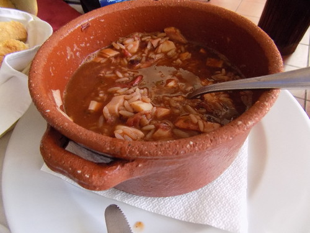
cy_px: 116
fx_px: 206
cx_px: 155
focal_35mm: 23
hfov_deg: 73.9
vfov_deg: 58.9
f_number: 3.1
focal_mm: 4
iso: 360
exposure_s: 1/30
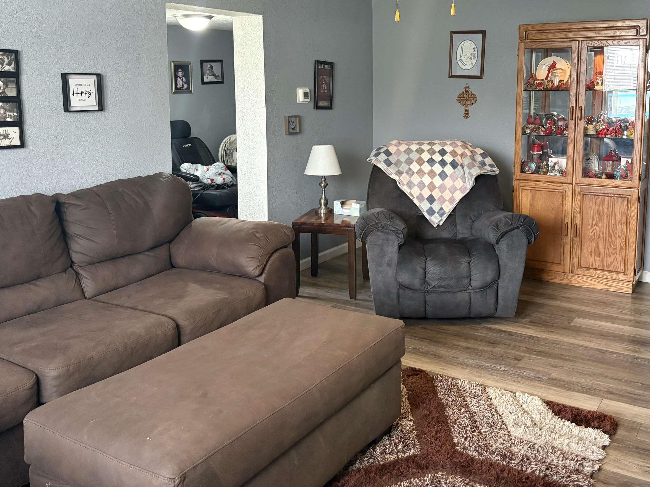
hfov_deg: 53.4
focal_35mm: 34
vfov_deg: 41.4
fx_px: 638
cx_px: 404
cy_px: 169
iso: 320
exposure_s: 1/60
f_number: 1.6
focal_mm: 5.96
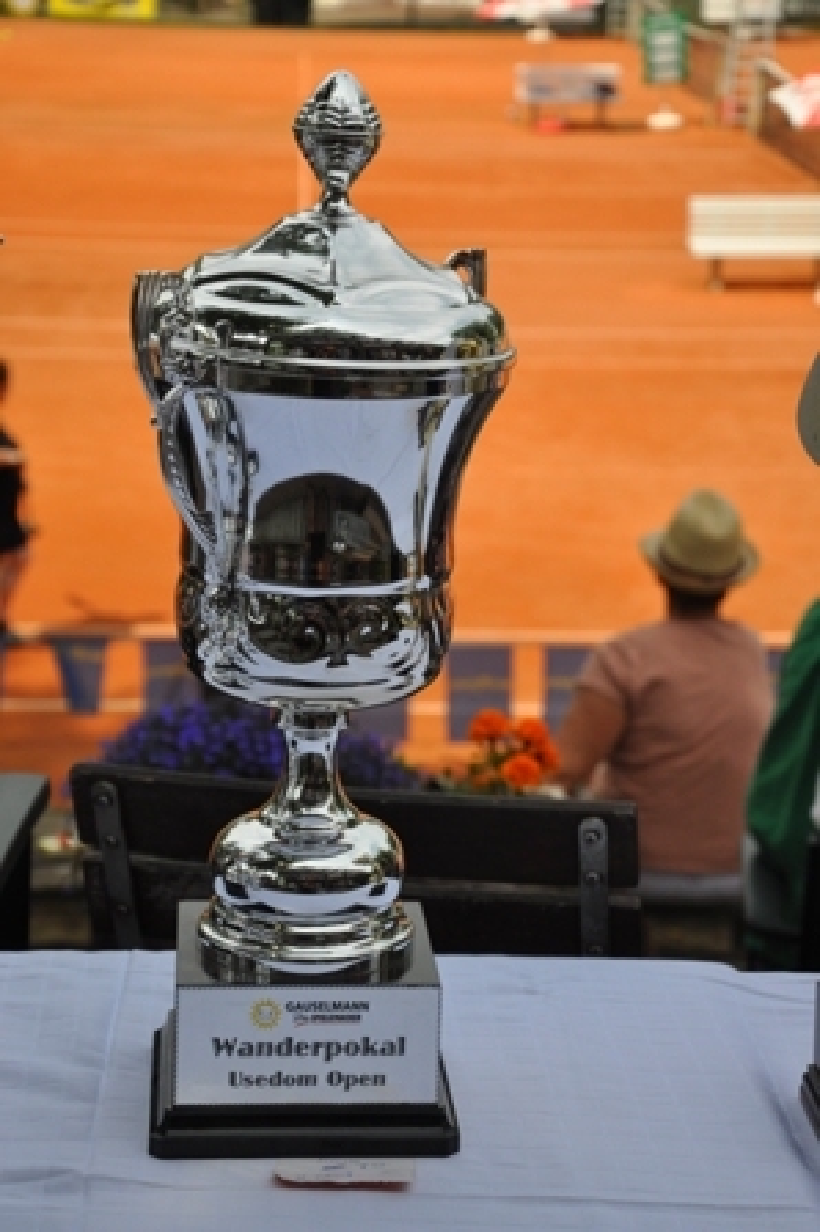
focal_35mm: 78
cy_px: 616
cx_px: 410
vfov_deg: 26.0
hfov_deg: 17.5
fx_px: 2669
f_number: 6.3
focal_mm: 52
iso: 400
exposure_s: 1/1600
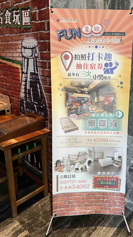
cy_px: 116
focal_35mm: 29
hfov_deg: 39.9
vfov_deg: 66.1
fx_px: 182
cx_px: 85
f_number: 1.5
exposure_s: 1/54
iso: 160
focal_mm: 5.7
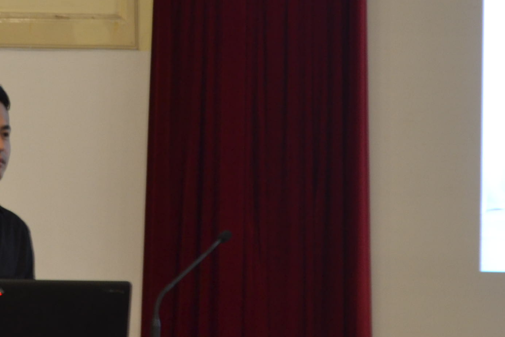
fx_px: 2894
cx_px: 35
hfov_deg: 9.9
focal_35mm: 206
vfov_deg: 6.7
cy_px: 152
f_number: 5.6
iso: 800
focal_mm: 55
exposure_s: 1/13
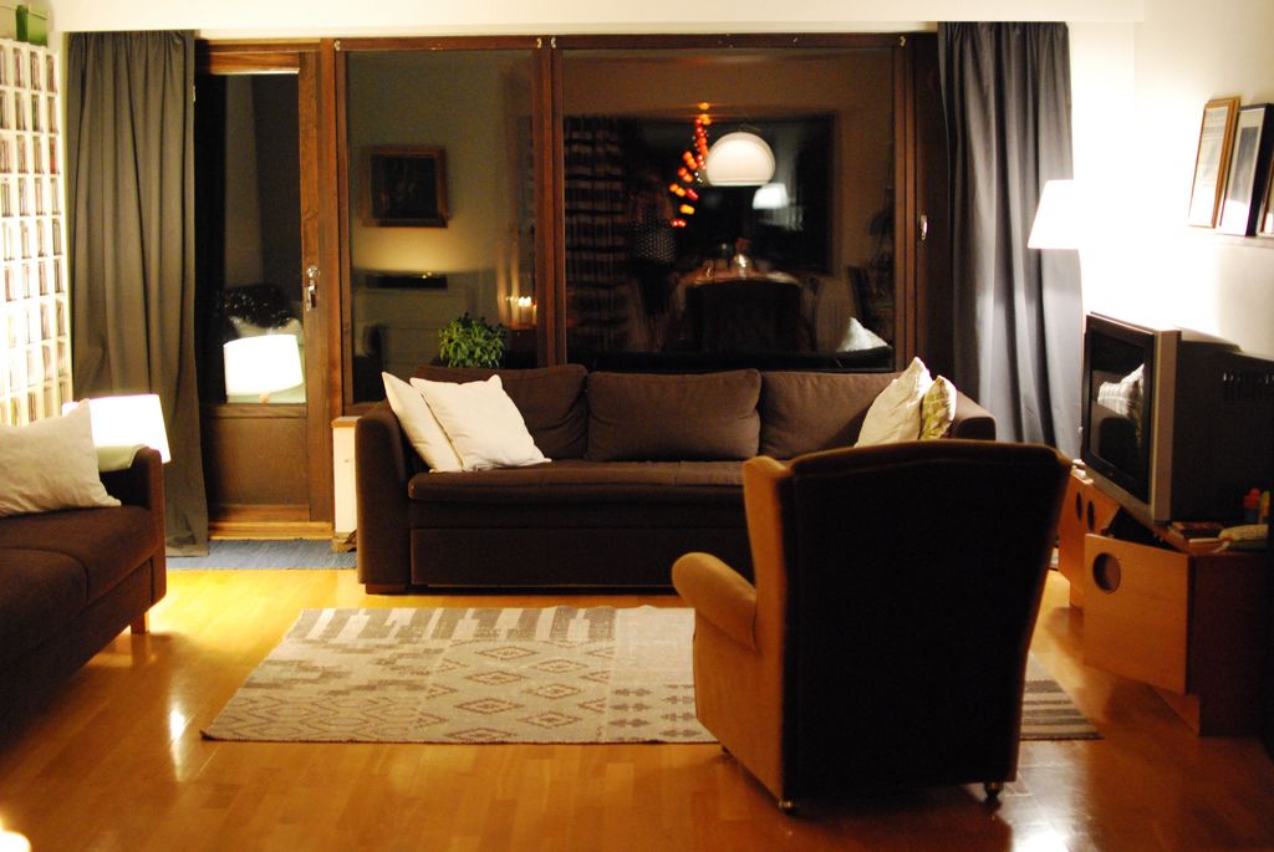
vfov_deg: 25.8
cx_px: 637
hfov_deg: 37.8
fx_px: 1860
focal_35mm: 52
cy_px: 426
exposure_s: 1/15
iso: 1600
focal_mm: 35
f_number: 2
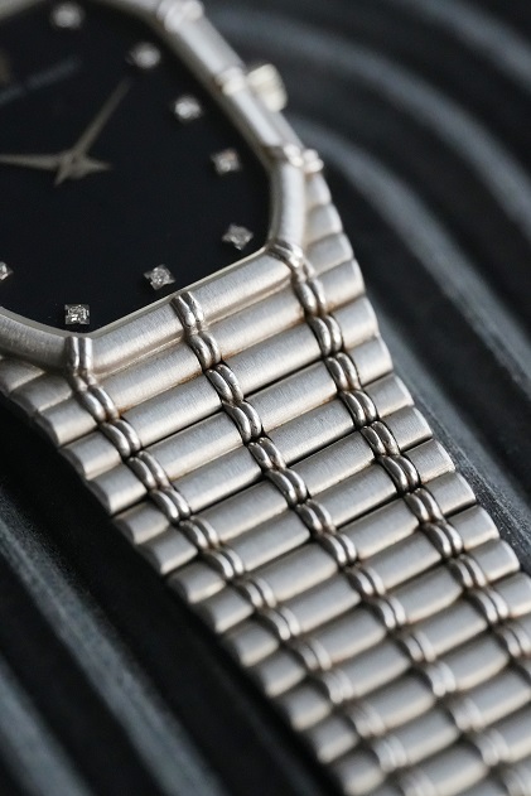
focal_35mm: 105
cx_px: 266
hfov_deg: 13.0
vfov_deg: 19.5
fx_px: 2322
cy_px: 398
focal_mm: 105
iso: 12800
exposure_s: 1/250
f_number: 5
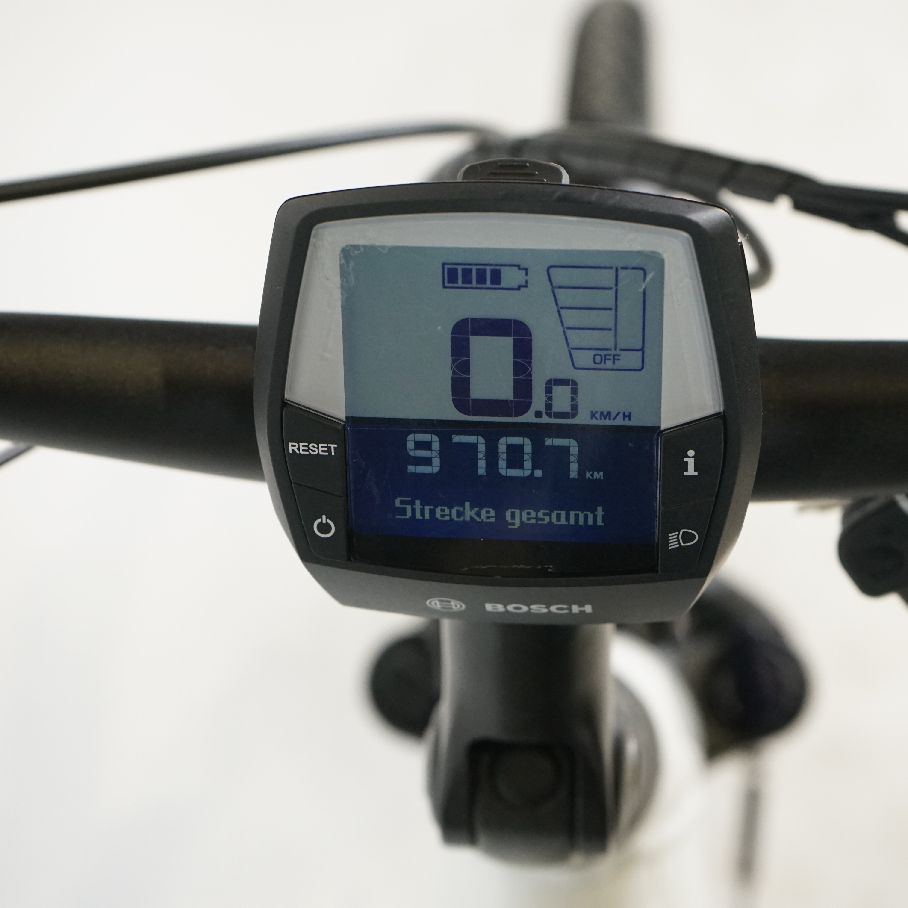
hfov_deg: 26.1
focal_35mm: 66
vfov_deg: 26.1
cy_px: 454
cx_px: 490
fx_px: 1959
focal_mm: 51
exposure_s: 1/200
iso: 2500
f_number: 5.6
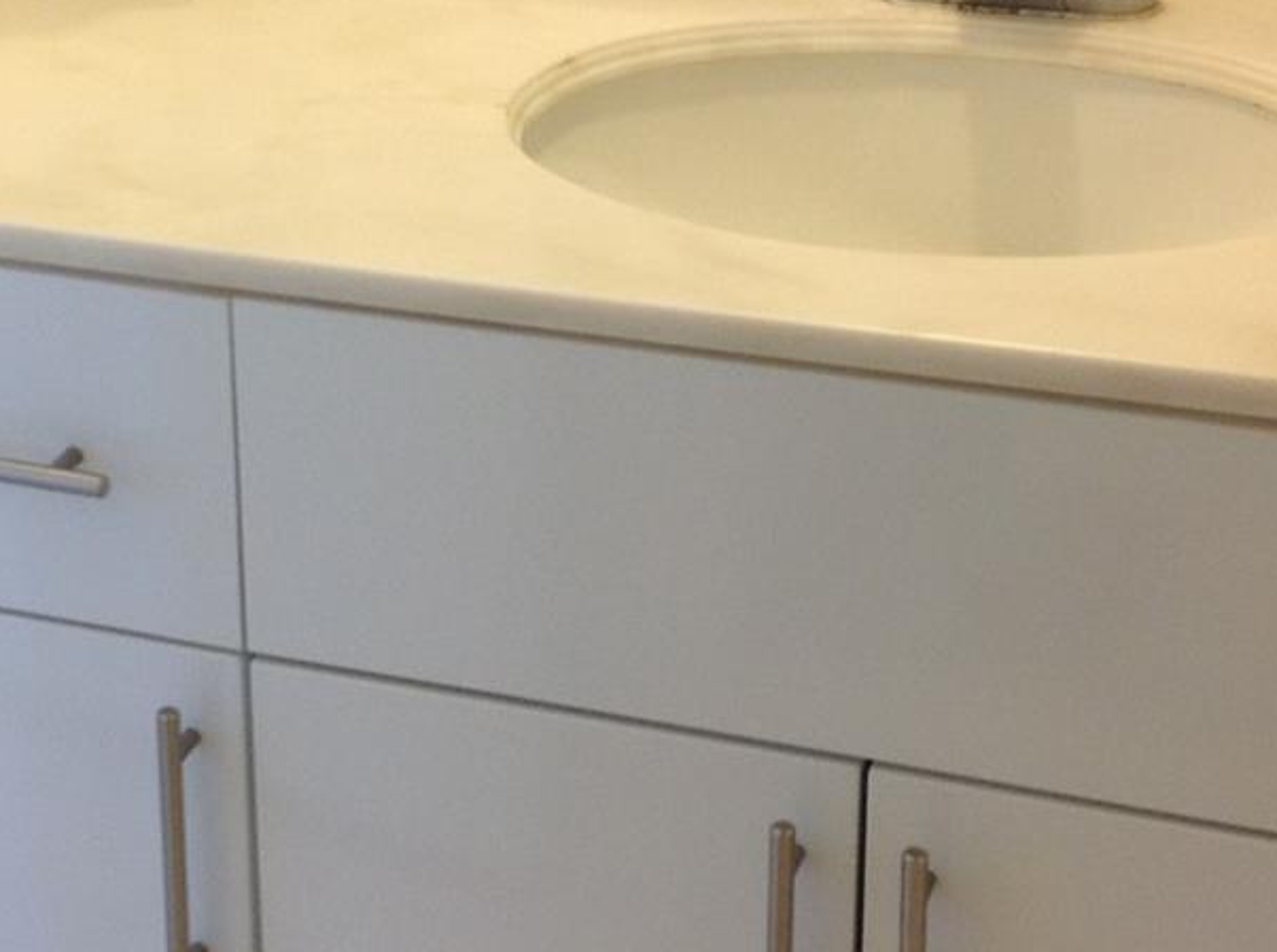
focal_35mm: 93
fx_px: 3424
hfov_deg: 20.9
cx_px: 303
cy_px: 301
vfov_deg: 15.8
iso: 50
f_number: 2.4
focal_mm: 4.28
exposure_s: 1/17
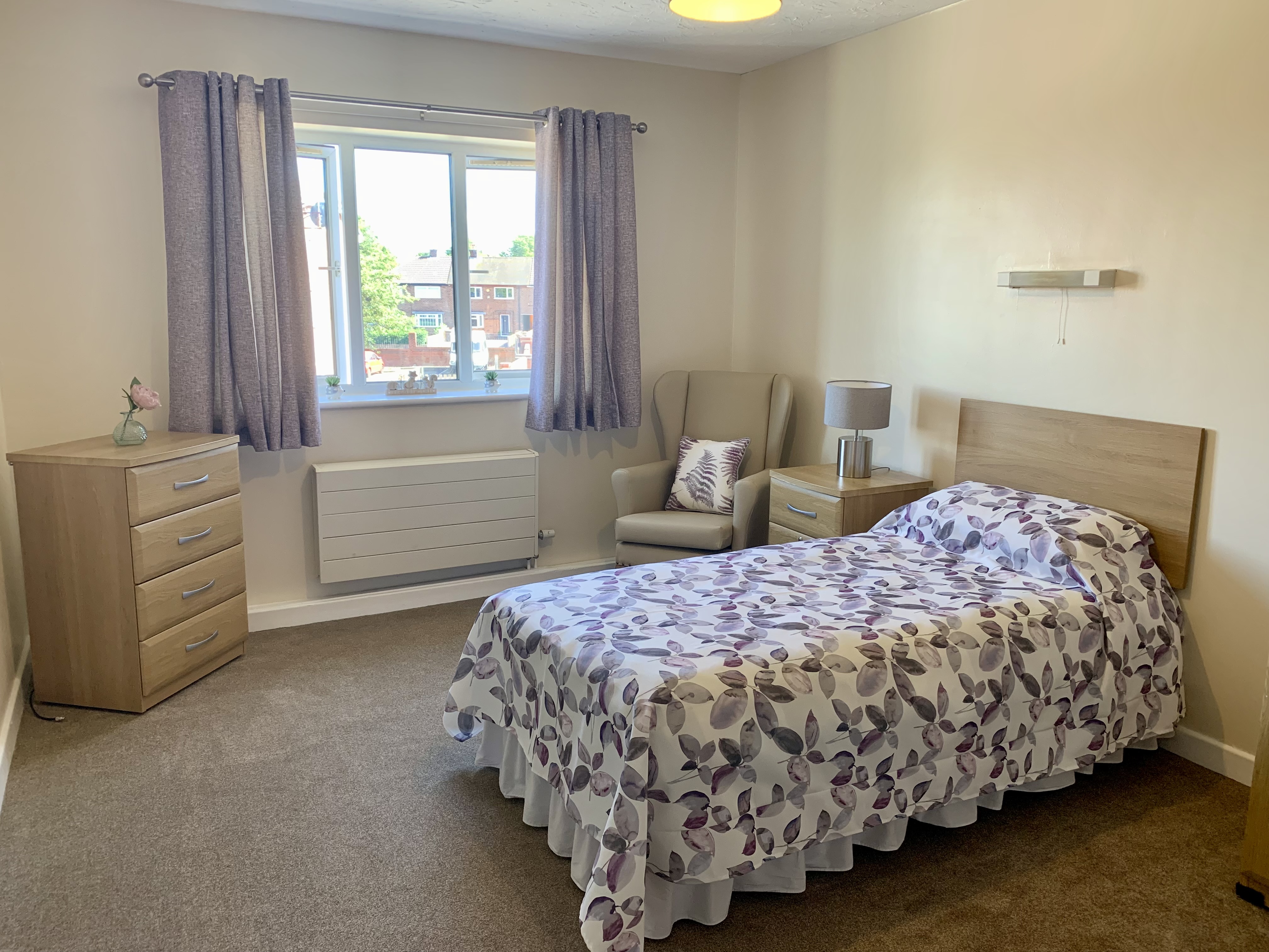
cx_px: 634
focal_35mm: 26
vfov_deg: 53.1
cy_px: 476
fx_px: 953
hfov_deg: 67.3
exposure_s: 1/103
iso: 100
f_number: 1.8
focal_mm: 4.25
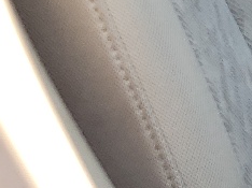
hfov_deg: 8.8
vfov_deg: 8.2
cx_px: 793
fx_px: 1294
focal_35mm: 178
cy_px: -48
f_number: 1.5
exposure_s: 1/455
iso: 50
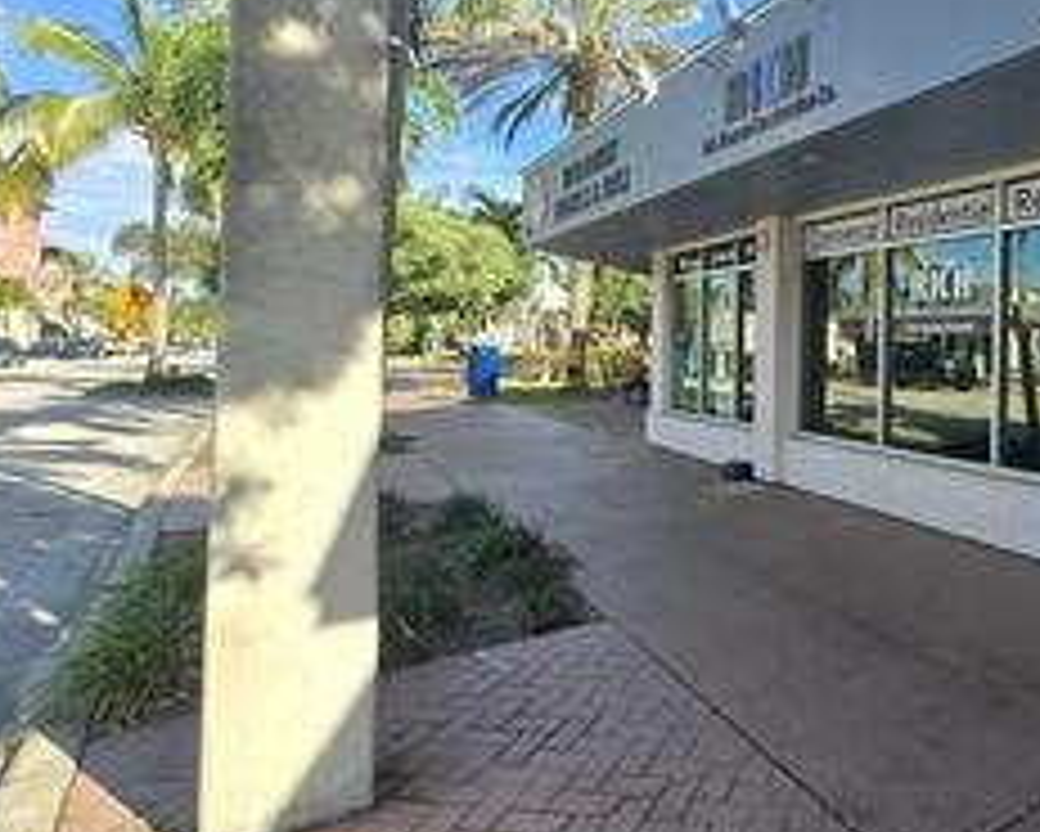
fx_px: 677
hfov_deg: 65.8
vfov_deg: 62.8
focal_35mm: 22
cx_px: 878
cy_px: 351
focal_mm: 2.2
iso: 50
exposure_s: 1/748
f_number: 2.2
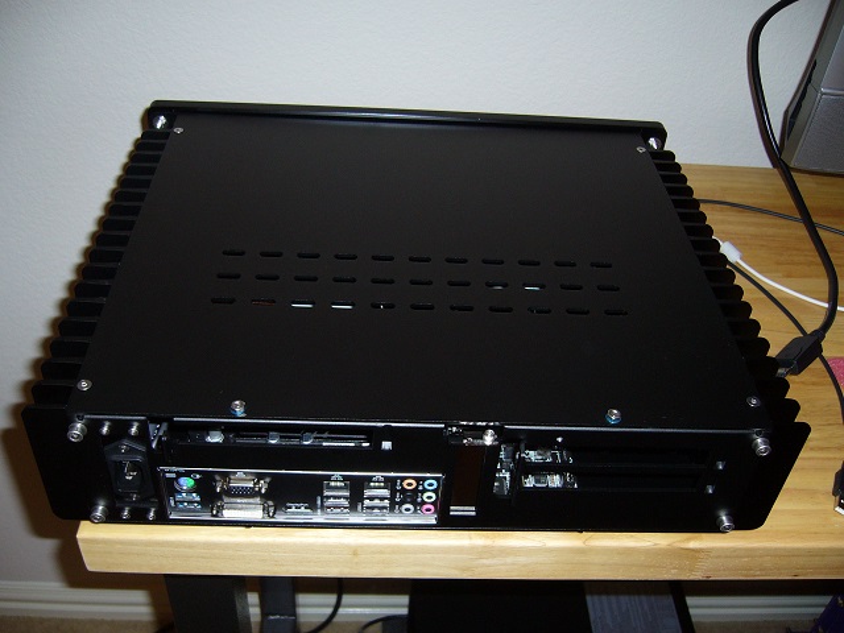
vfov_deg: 40.7
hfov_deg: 52.6
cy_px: 316
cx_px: 422
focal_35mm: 35
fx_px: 853
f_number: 2.8
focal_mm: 5.8
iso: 100
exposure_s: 1/30
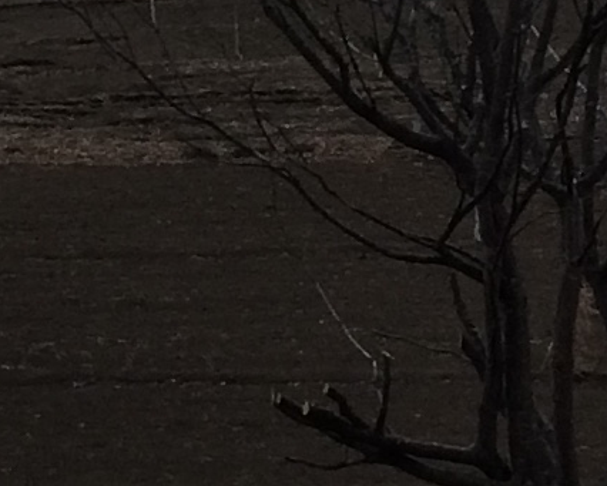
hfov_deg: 8.8
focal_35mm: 217
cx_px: -187
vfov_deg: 7.0
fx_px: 3899
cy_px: -346
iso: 32
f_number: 2.2
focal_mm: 4.15
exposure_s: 1/2053
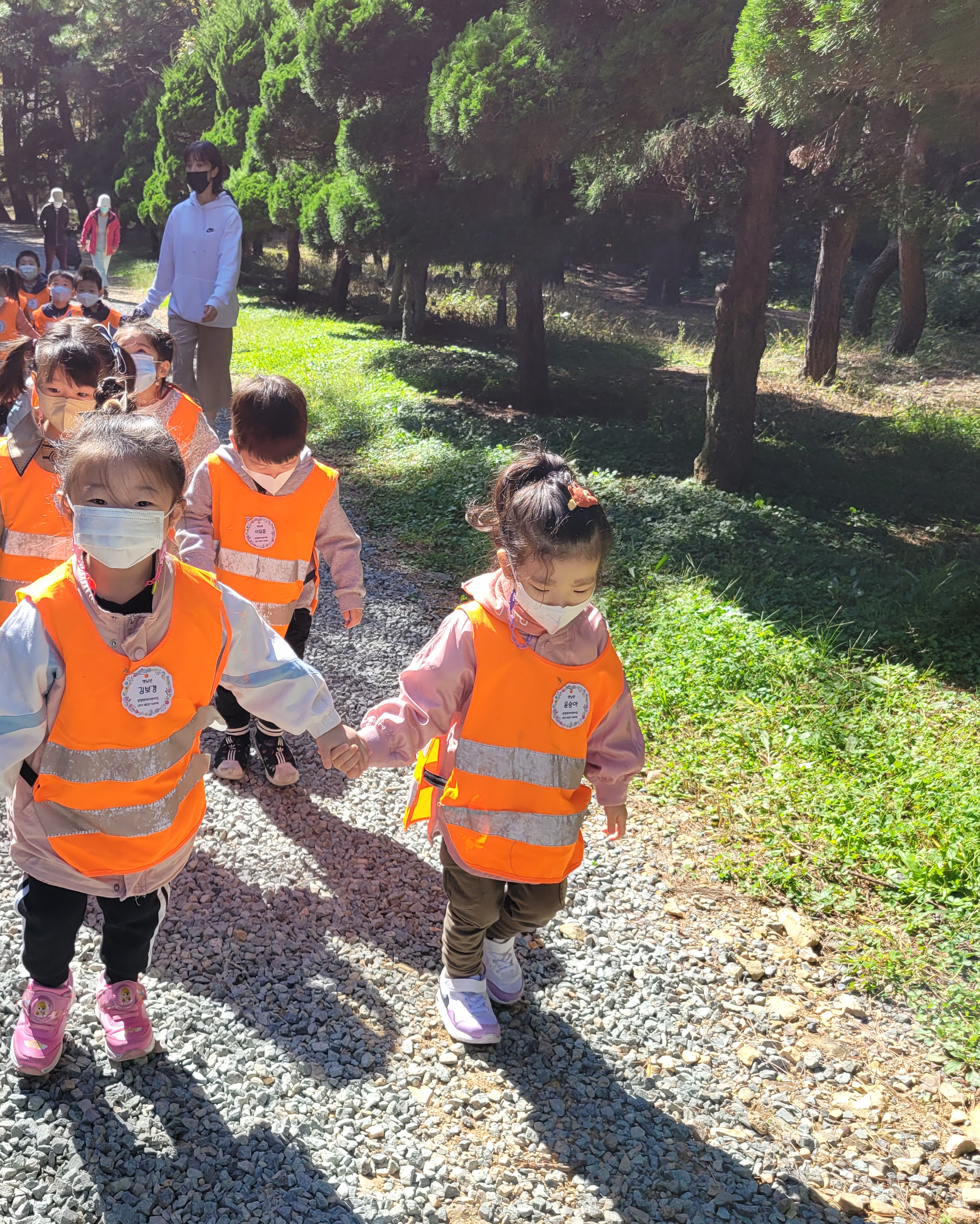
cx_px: 289
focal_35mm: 34
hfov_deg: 42.5
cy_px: 614
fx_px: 1233
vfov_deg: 52.8
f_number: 1.8
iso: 40
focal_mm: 5.4
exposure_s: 1/701
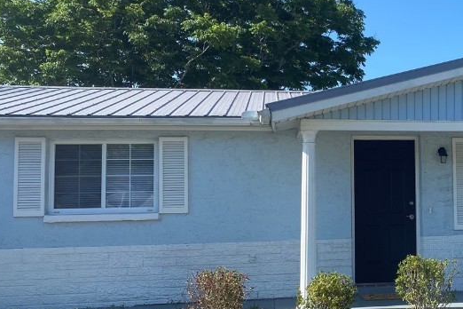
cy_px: 159
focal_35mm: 53
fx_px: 682
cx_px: 413
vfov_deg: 25.5
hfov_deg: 35.4
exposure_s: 1/1754
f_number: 1.8
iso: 32
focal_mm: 4.25
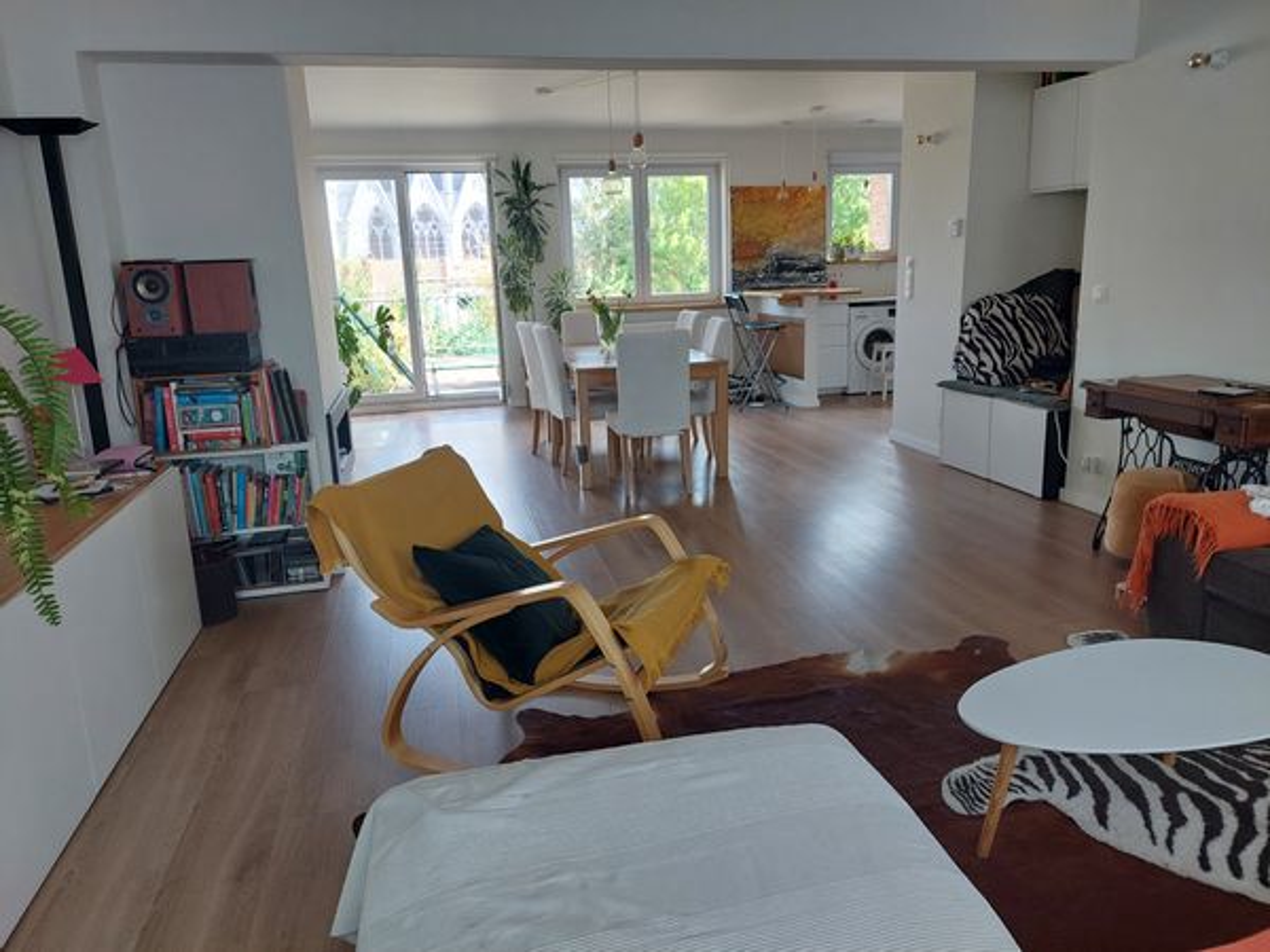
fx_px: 881
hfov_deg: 71.6
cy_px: 476
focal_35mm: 24
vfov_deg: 56.8
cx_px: 635
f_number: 1.8
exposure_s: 1/50
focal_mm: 5.23
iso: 50
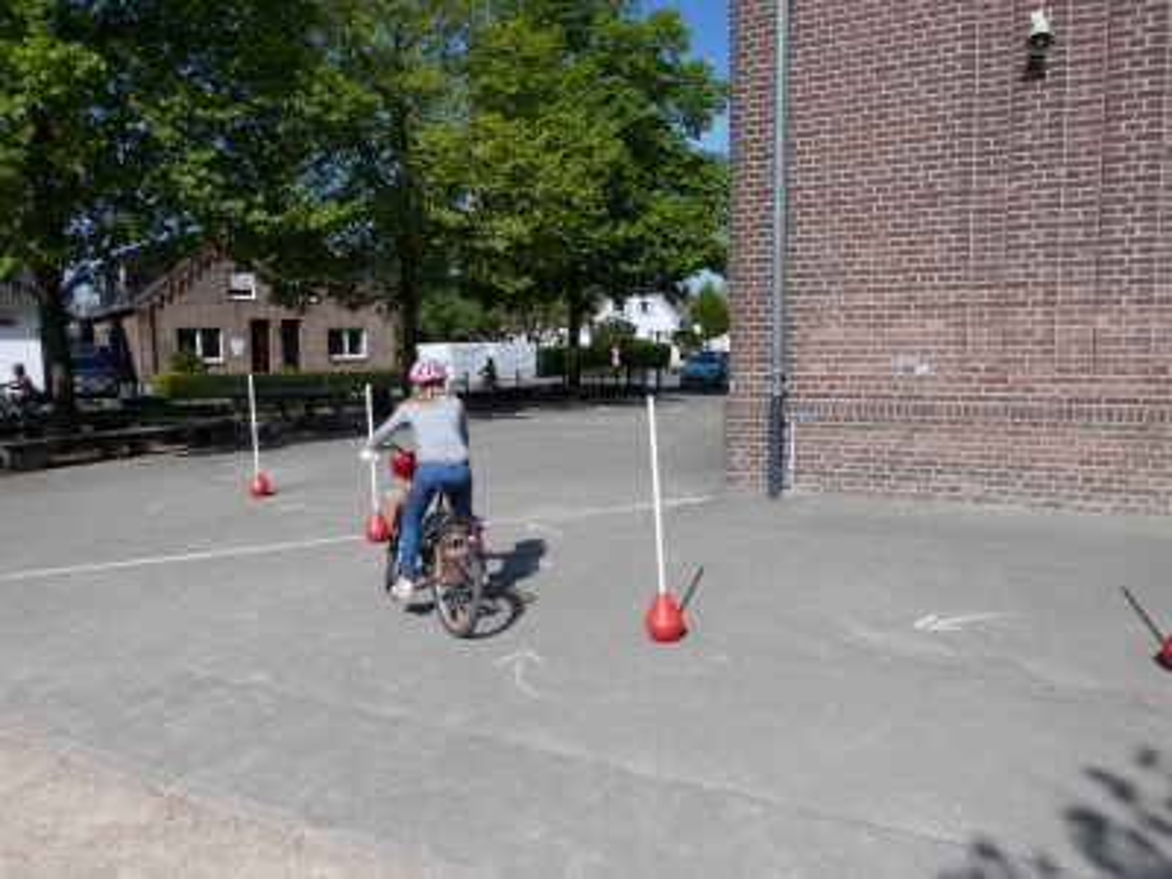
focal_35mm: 25
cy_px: 440
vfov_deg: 54.9
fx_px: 846
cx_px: 586
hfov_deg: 69.4
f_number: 4
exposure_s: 1/1000
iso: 80
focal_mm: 4.4
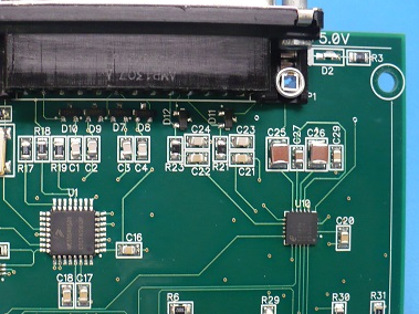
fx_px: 762
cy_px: 199
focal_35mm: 63
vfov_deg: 23.2
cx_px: 125
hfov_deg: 30.4
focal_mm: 6.1
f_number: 2.8
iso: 200
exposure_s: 1/13
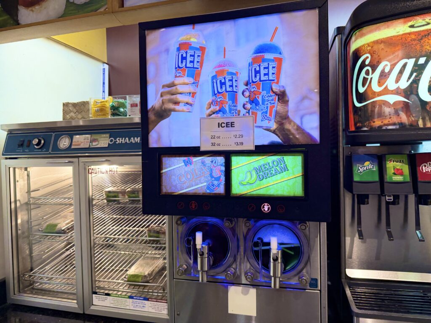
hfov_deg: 71.6
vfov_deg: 56.8
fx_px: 299
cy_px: 162
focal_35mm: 24
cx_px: 216
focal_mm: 6.76
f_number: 1.78
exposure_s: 1/120
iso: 200
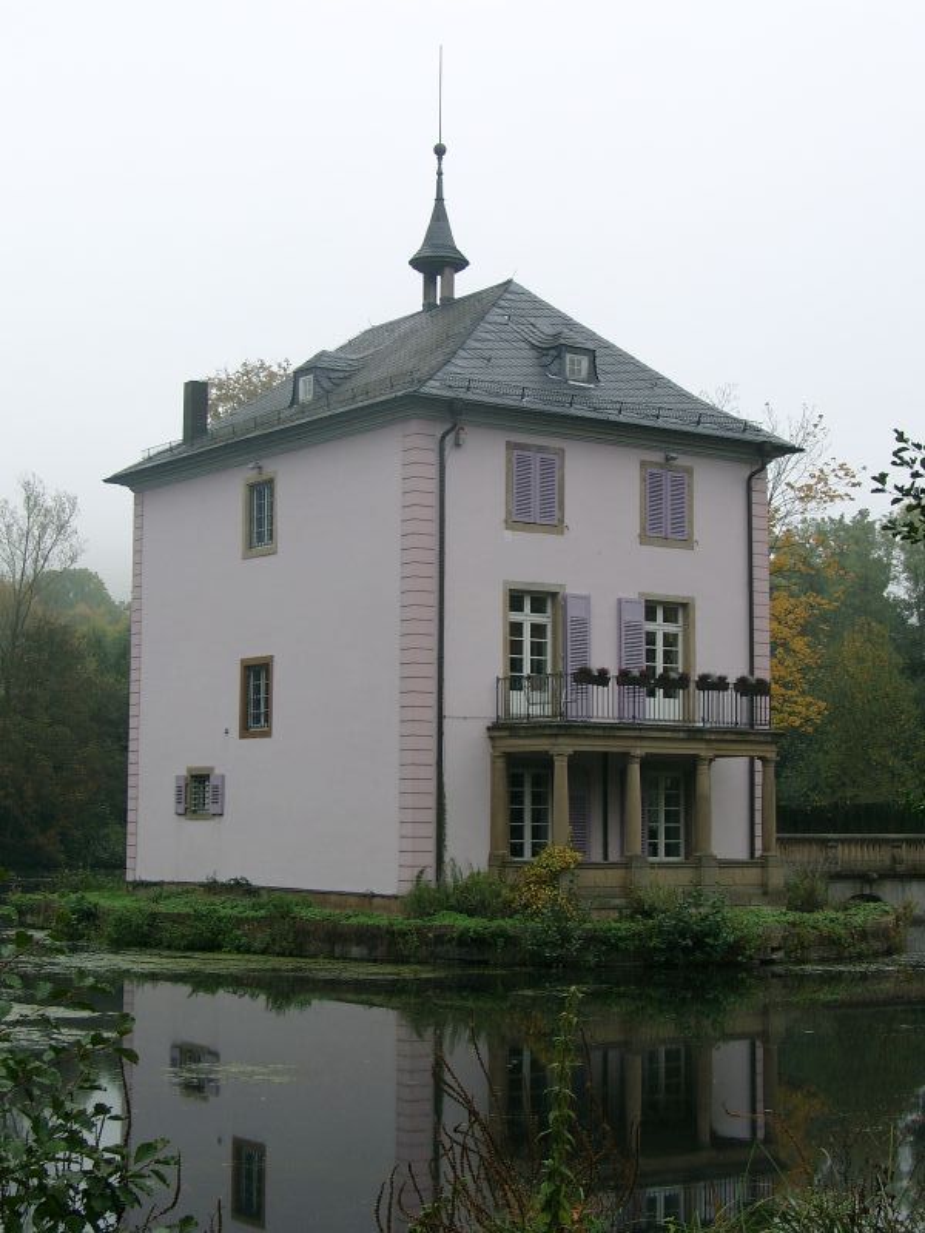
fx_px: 2138
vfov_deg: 32.2
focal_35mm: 60
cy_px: 616
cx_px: 462
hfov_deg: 24.4
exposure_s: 1/289
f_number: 4
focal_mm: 12.52
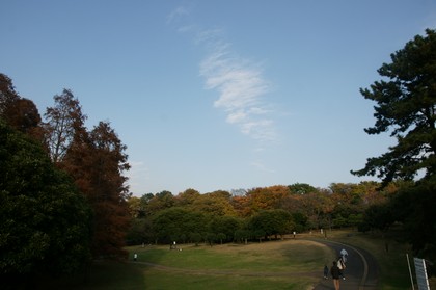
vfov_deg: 53.0
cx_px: 218
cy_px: 145
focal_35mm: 24
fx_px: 290
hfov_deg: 73.8
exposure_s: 1/400
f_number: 8
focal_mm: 16
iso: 200
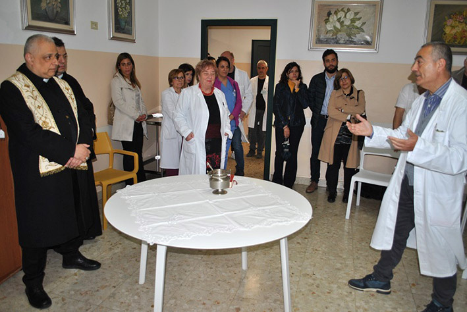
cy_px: 156
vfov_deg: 48.0
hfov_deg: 67.3
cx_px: 234
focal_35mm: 27
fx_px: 351
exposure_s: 1/60
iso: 200
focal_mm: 18
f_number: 3.5
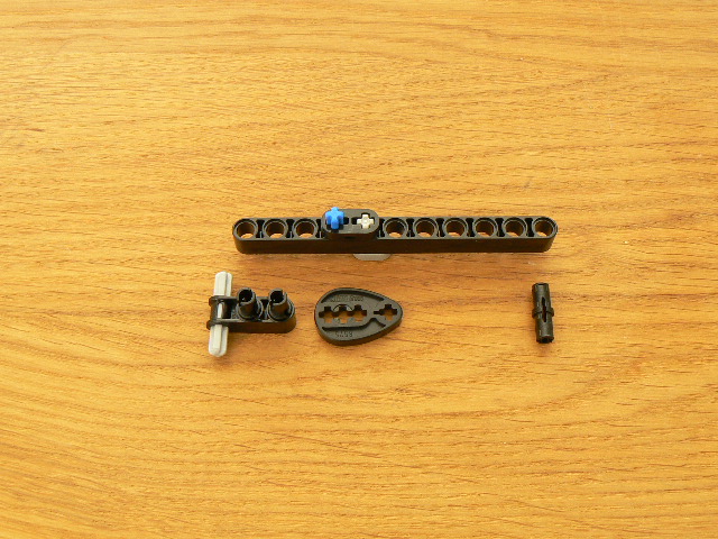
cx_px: 359
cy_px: 270
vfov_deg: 36.8
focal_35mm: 39
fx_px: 809
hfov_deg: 47.9
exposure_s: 2
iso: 100
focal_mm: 6
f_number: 5
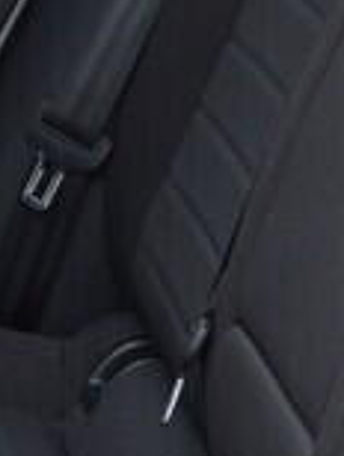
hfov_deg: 6.4
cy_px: 87
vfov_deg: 8.6
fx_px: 3039
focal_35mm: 230
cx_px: -148
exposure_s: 1/40
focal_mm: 24
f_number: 2.8
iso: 320
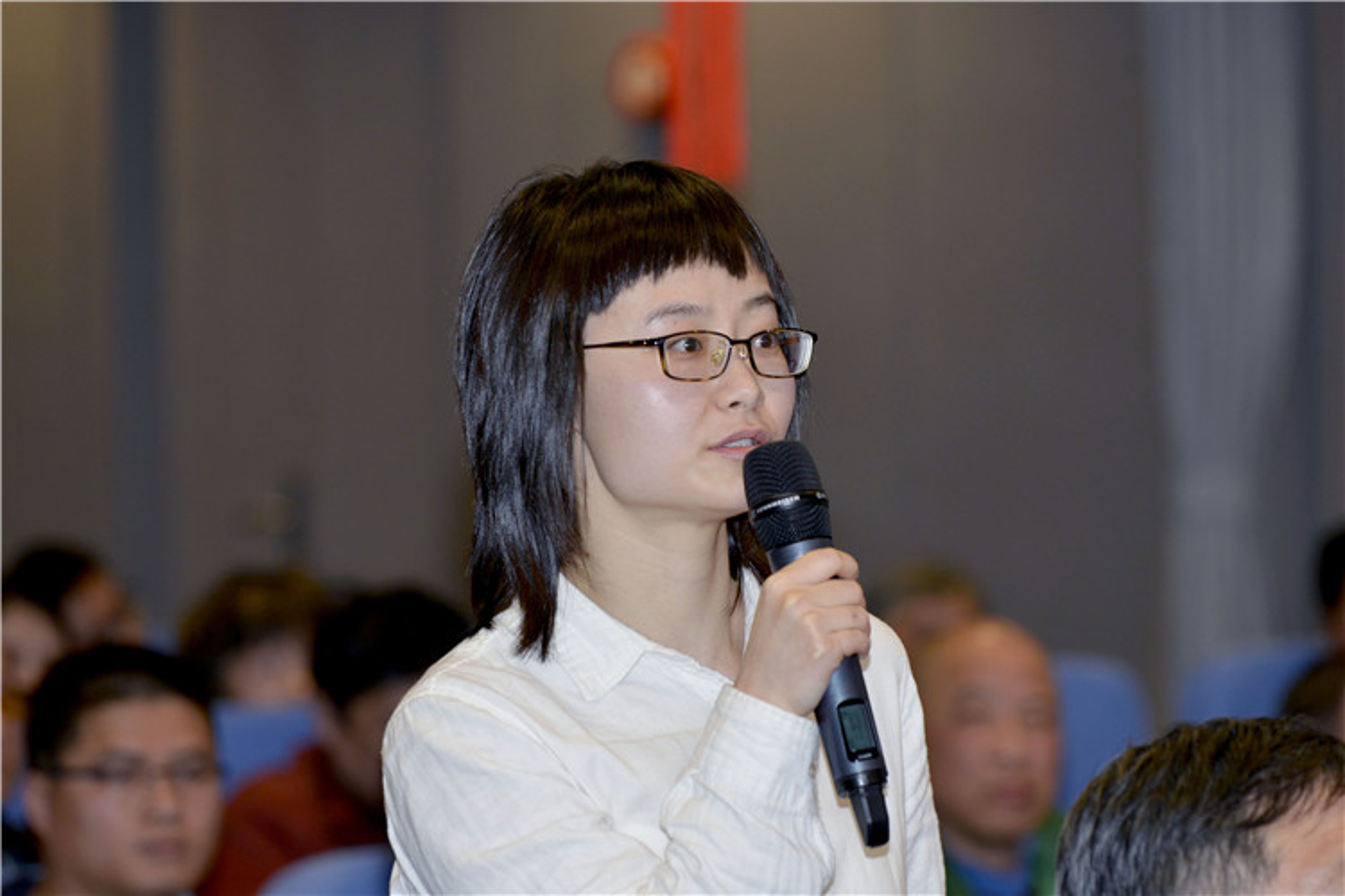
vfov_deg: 8.1
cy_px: 448
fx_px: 6351
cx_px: 672
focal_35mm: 170
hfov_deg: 12.1
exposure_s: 1/160
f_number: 4
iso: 800
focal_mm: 170
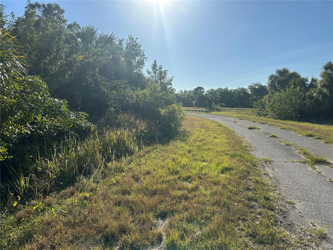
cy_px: 125
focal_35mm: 24
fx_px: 231
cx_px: 166
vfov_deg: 56.8
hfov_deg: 71.6
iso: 80
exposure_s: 1/6623
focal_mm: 6.86
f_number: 1.78
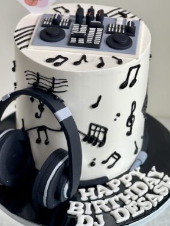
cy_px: 91
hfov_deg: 16.6
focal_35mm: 89
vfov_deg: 22.0
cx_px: 82
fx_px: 582
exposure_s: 1/100
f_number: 2.2
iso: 25
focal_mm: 7.5
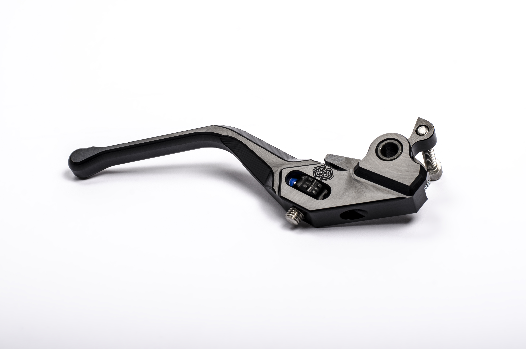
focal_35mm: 75
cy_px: 174
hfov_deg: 27.0
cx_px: 263
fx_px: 1094
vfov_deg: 18.1
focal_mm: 50
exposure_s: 1/200
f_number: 10
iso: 100
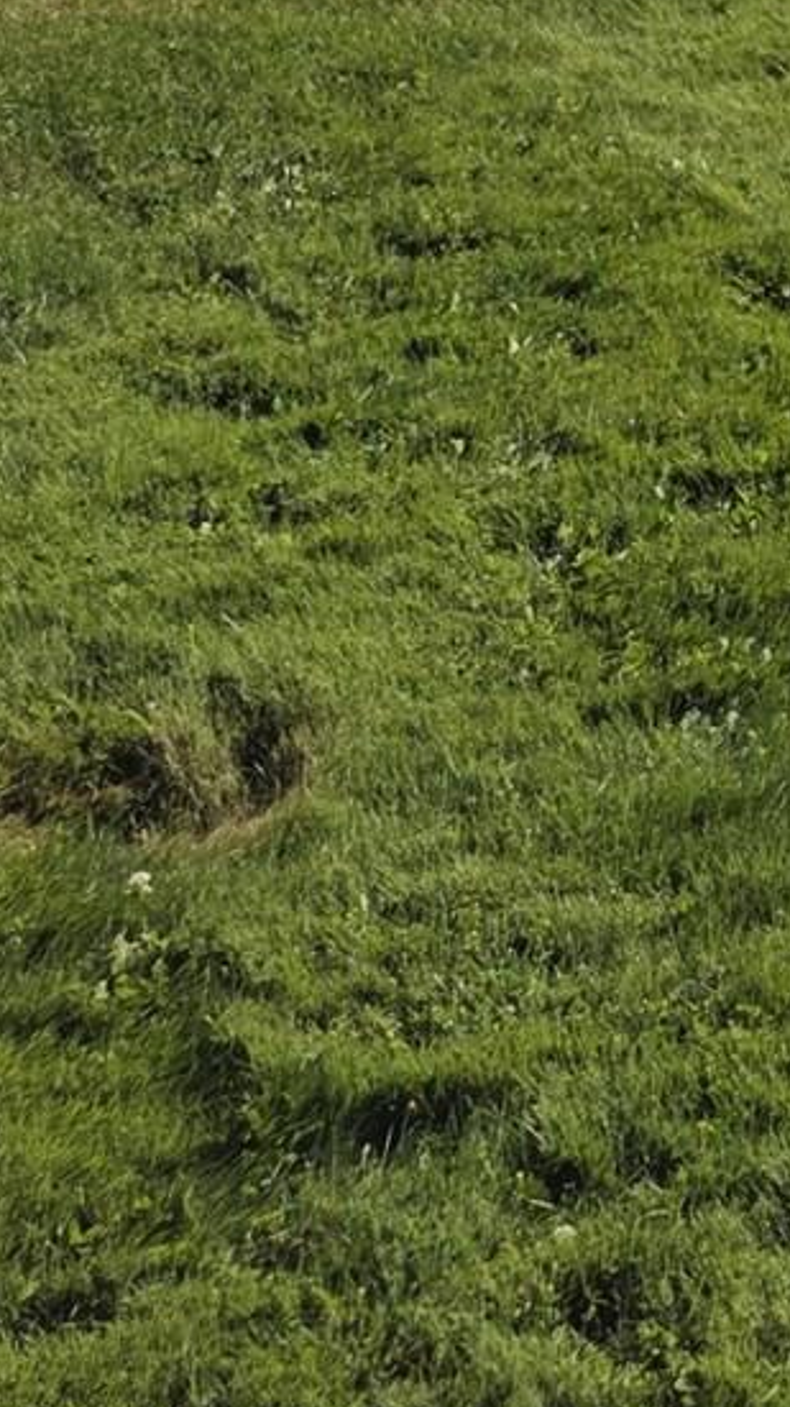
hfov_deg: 9.7
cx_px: 2112
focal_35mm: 105
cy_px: -1218
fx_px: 3914
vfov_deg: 16.6
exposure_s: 1/7944
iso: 80
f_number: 1.7
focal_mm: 6.3
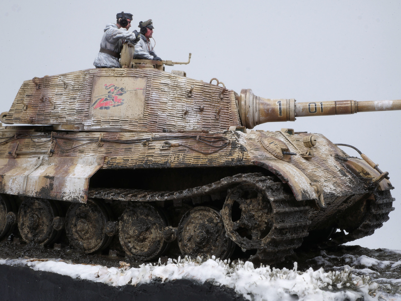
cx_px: 200
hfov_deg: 32.2
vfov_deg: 24.4
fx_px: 695
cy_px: 150
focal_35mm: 60
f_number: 22
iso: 200
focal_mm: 30
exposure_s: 1/2.5
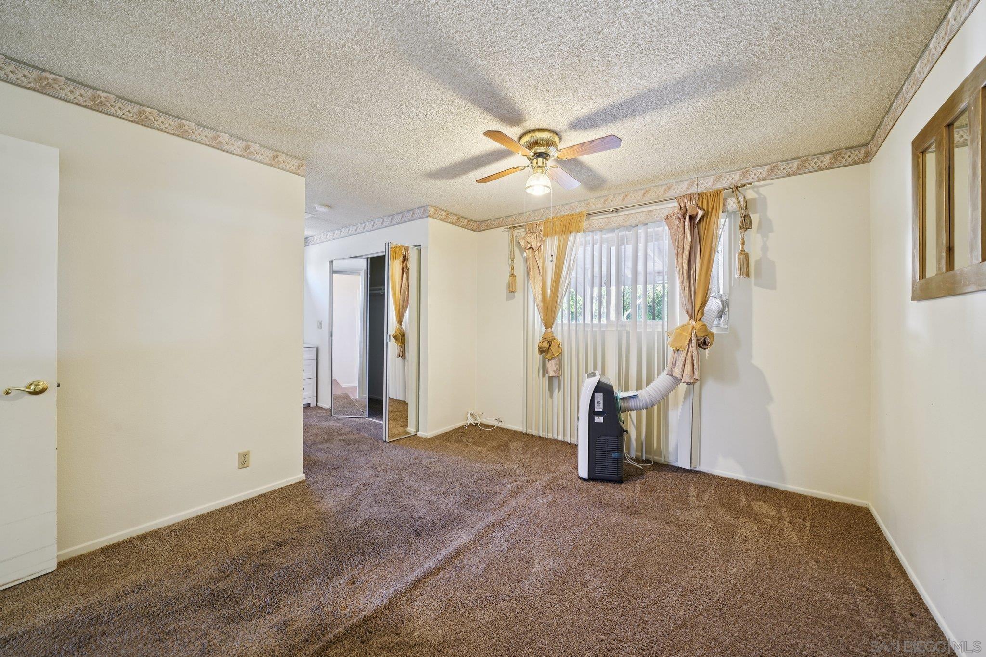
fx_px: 356
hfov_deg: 108.3
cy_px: 328
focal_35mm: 13
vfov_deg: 85.4
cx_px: 493
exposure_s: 1/3.33
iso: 400
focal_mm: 13
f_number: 8
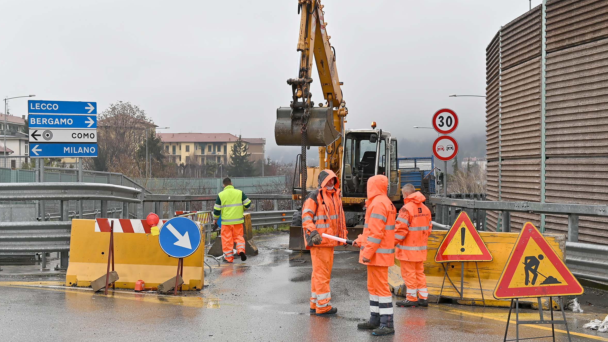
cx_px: 301
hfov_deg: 40.6
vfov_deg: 23.5
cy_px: 163
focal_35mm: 51
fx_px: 822
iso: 250
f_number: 3.5
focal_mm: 48
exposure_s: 1/250
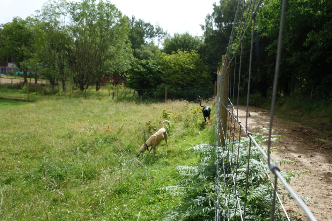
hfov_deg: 60.3
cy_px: 121
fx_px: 286
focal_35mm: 31
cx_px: 172
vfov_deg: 42.3
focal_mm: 10.4
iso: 125
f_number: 5.6
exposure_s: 1/400
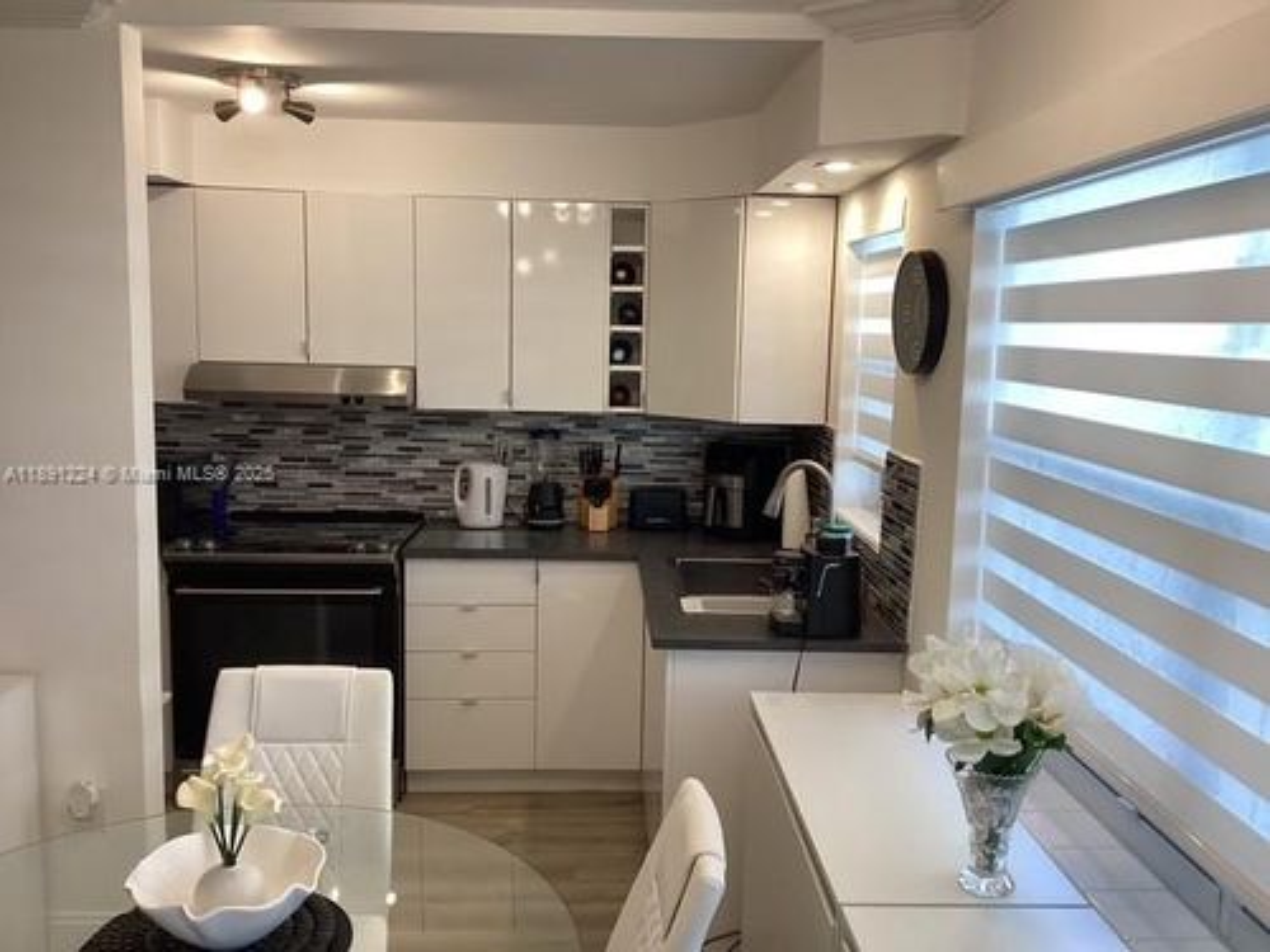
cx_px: 635
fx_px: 1137
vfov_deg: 45.4
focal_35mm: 31
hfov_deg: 58.4
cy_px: 476
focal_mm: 3.3
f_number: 2.4
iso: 80
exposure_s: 1/120
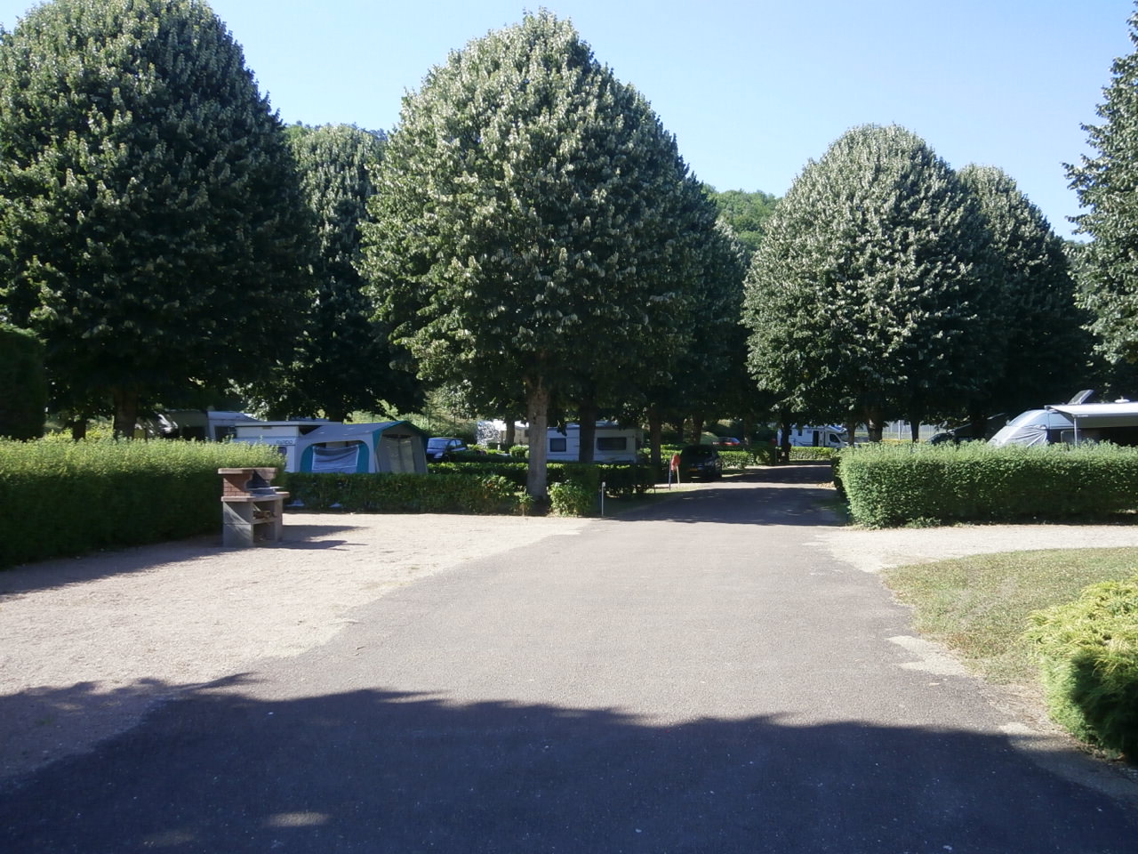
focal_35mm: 31
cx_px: 569
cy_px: 427
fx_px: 1019
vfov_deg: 45.4
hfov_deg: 58.4
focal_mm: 5.5
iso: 80
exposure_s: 1/400
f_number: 2.9
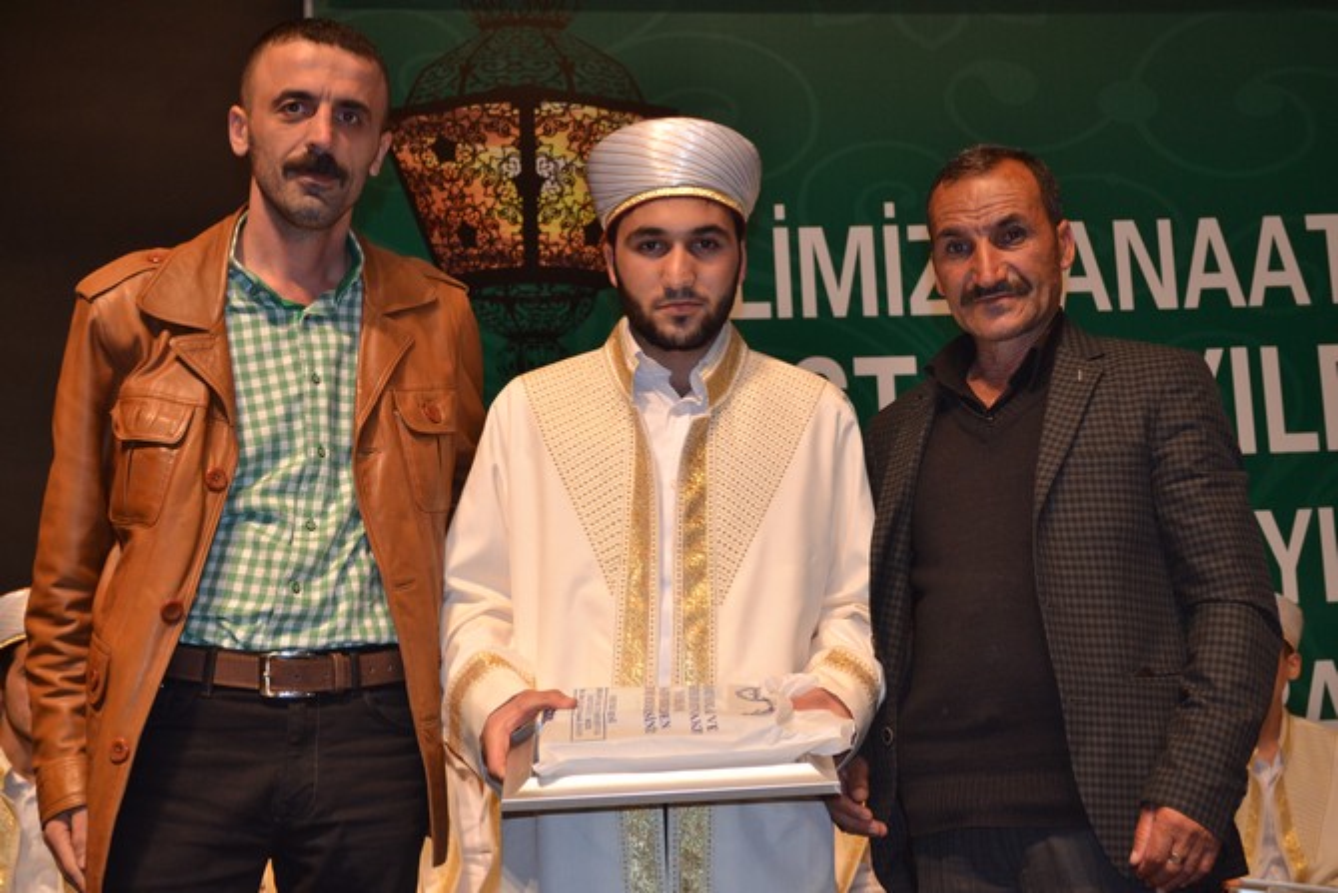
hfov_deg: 33.4
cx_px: 669
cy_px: 446
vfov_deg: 22.6
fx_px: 2230
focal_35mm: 60
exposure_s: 1/60
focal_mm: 40
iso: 560
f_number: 5.3
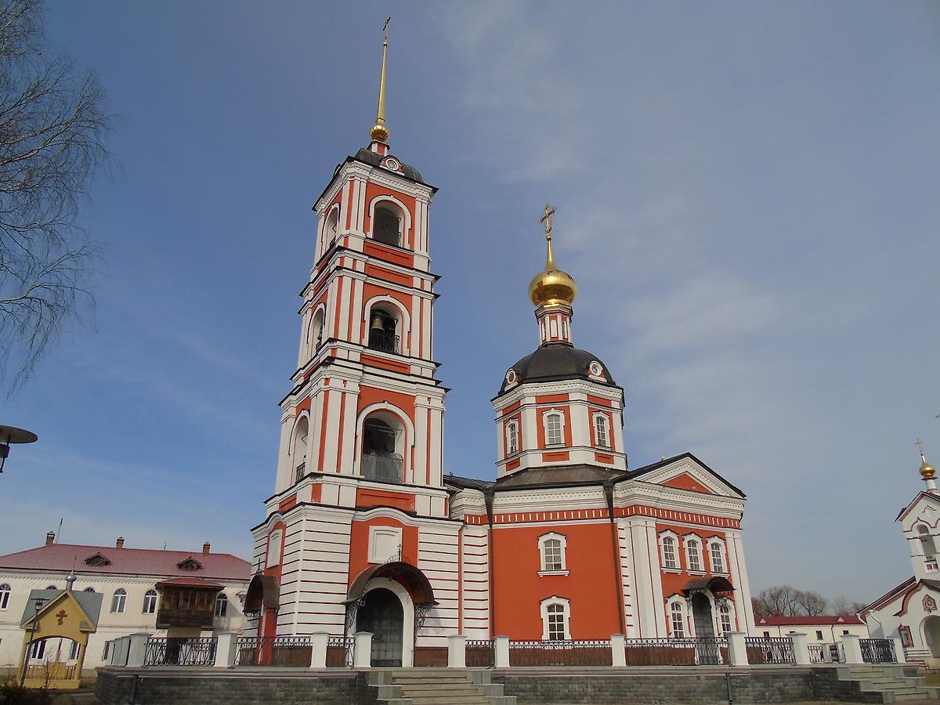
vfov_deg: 54.9
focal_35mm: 25
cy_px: 352
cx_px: 470
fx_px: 679
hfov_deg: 69.4
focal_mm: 4.4
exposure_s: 1/1000
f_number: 4.3
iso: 80
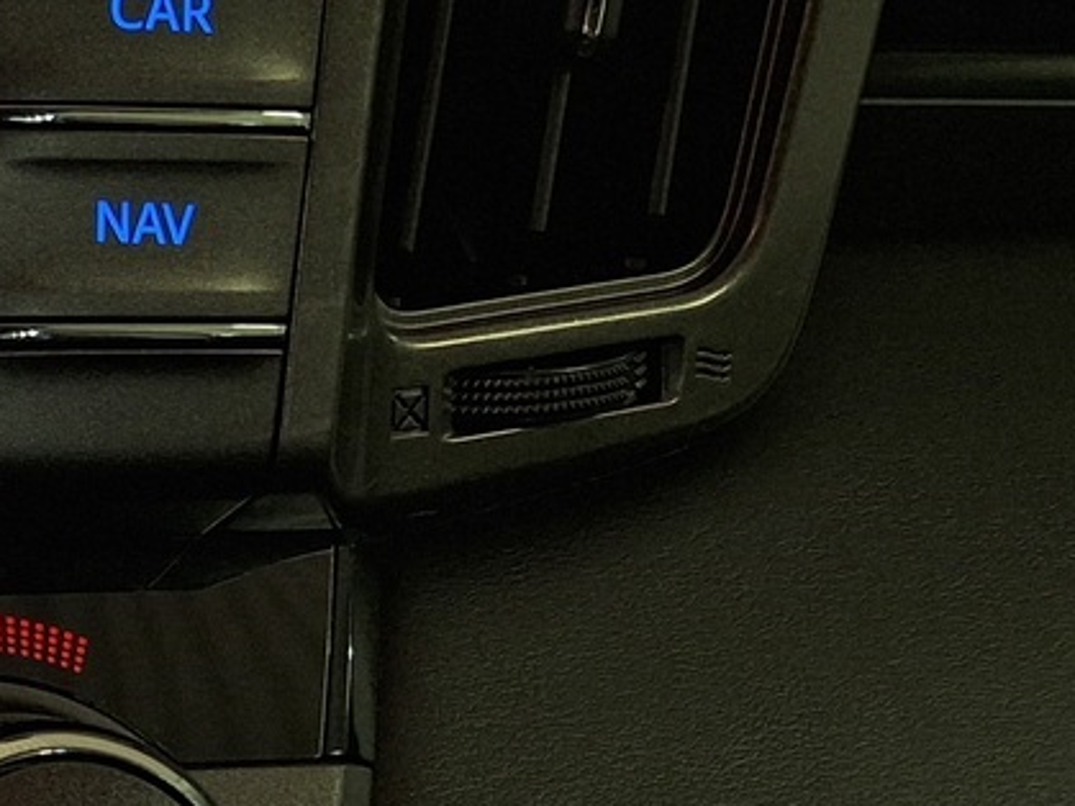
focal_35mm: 79
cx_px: -680
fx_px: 2453
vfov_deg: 18.6
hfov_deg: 20.1
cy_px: 439
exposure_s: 1/33
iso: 200
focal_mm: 5.54
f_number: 1.8
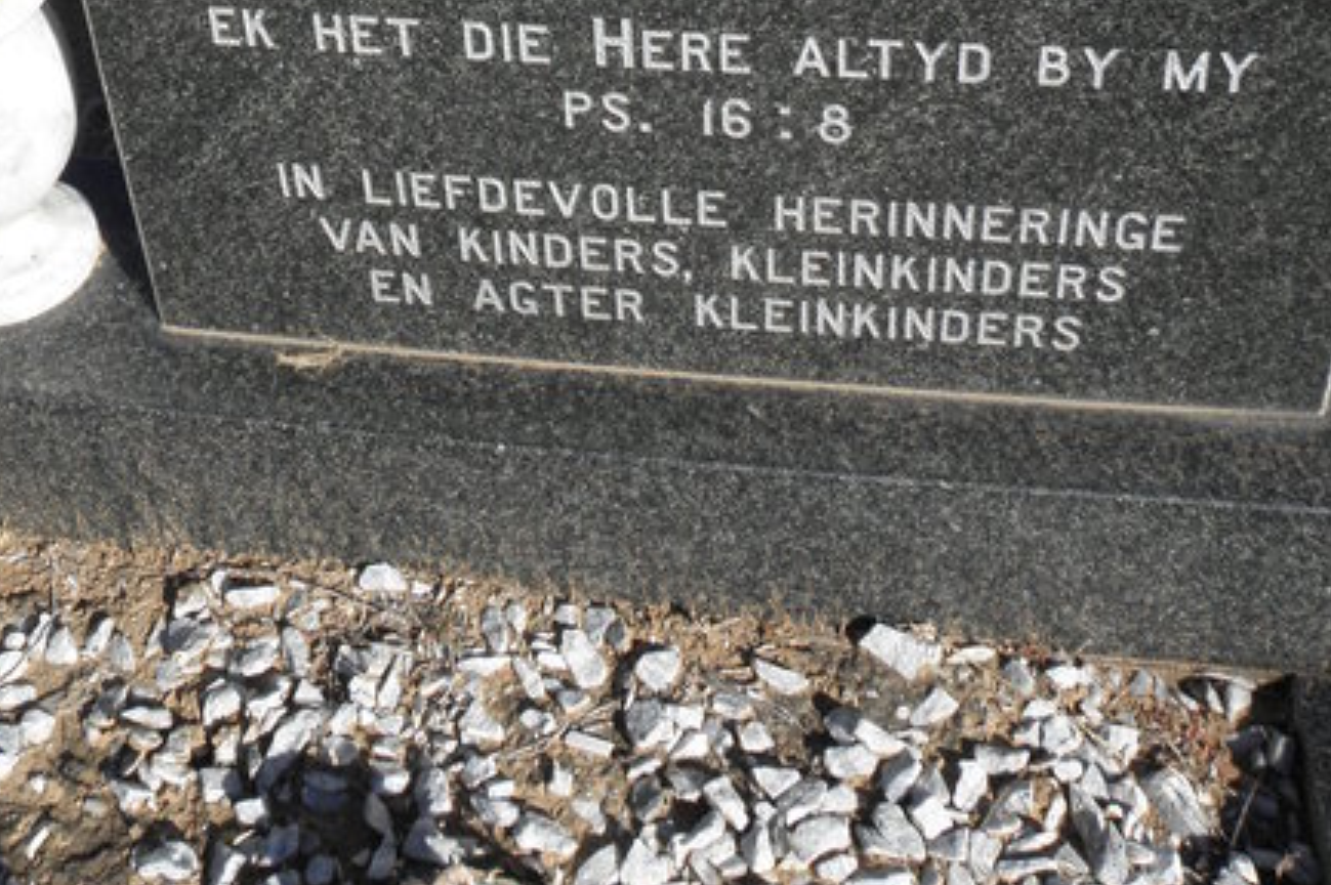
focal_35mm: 50
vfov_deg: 24.4
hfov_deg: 39.4
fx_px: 1847
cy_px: -187
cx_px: 507
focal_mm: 4.6
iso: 64
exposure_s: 1/250
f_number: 5.6
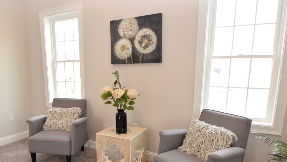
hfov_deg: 71.7
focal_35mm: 26
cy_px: 112
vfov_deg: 43.5
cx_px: 127
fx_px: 198
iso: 800
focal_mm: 14
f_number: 5.6
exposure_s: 1/125
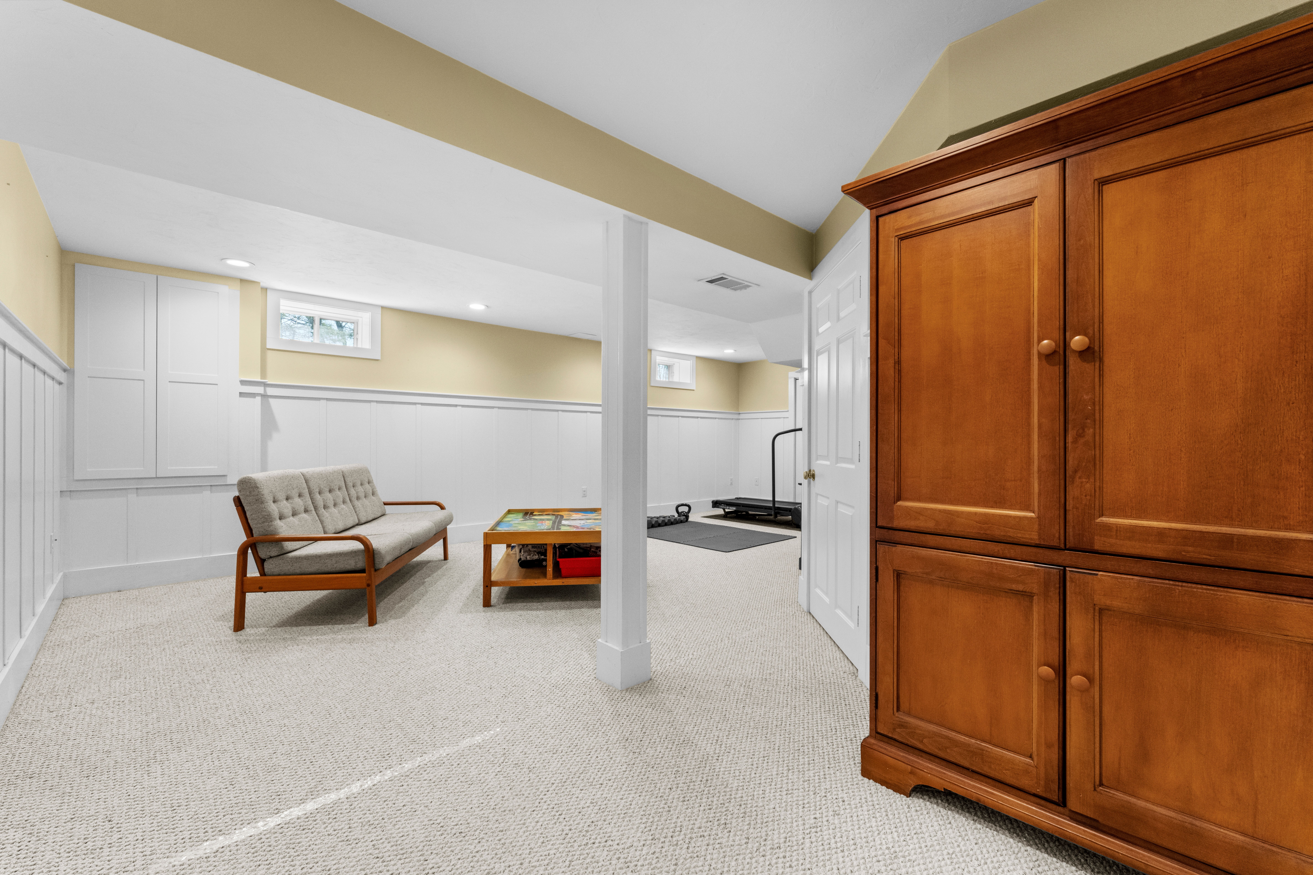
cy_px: 438
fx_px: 551
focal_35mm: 15
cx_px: 656
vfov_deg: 76.9
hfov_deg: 100.0
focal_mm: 15.1
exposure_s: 1/125
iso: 2000
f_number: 11
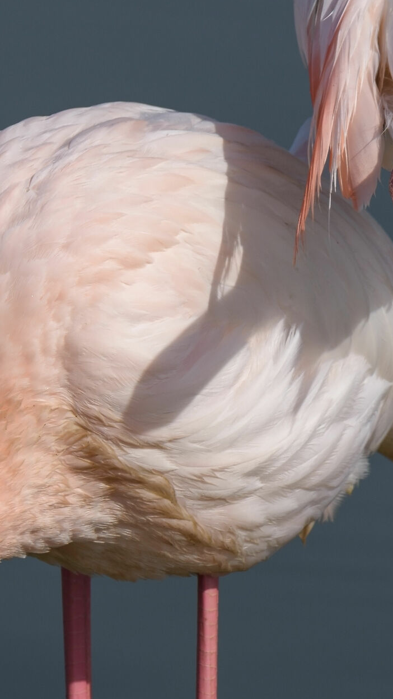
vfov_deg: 1.4
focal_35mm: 1511
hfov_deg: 0.8
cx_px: 13
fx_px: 27993
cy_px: 585
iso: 125
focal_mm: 500
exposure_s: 1/500
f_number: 9
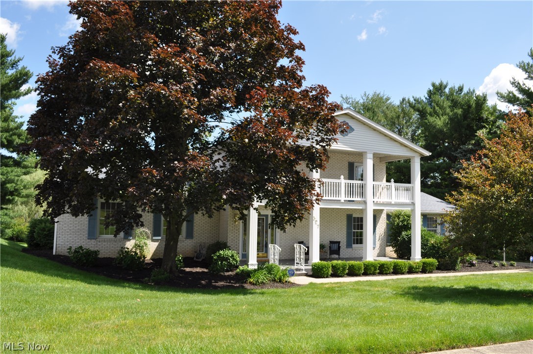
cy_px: 177
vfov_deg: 43.5
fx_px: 444
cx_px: 266
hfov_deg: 62.0
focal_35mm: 30
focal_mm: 20
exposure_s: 1/200
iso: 200
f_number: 9
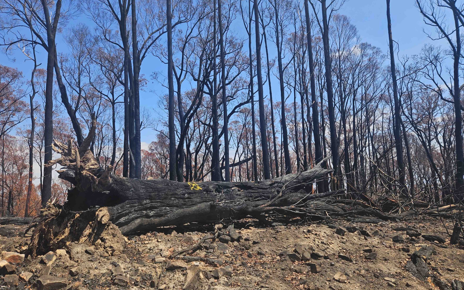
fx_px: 316
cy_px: 144
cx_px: 229
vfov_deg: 49.3
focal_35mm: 25
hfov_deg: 72.6
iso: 25
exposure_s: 1/1339
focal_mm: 5.4
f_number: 1.8
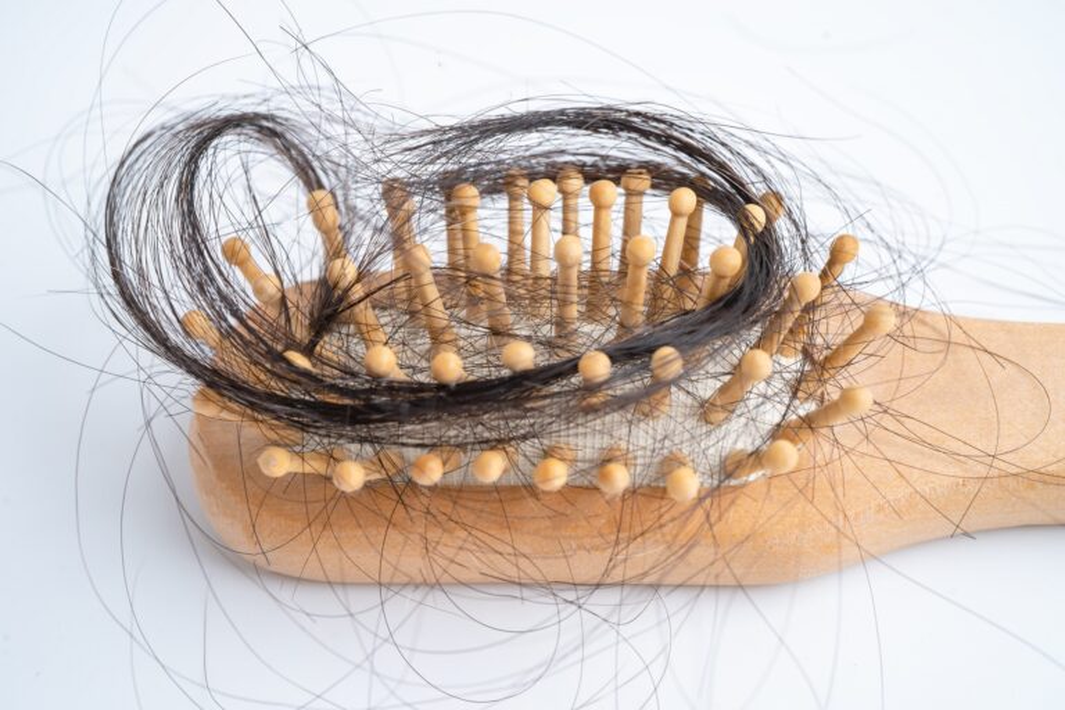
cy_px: 355
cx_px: 532
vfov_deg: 27.0
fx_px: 1479
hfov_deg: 39.6
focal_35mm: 50
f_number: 9
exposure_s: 1/80
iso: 100
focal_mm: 50
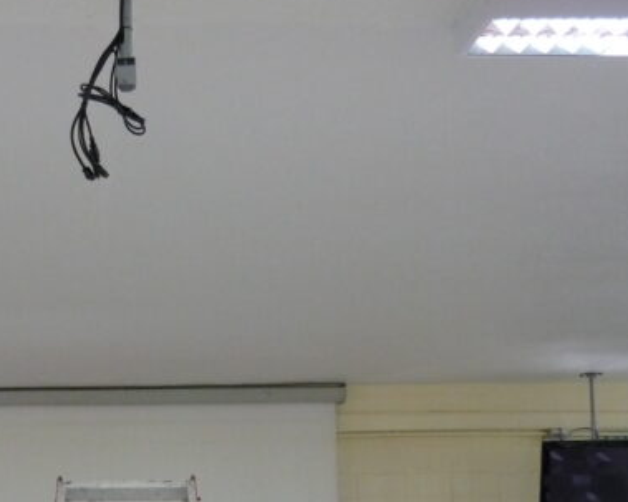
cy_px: 379
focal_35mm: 68
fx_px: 1264
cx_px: 70
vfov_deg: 22.3
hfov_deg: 27.0
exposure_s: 1/30
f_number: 2.8
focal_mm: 5.5
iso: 400
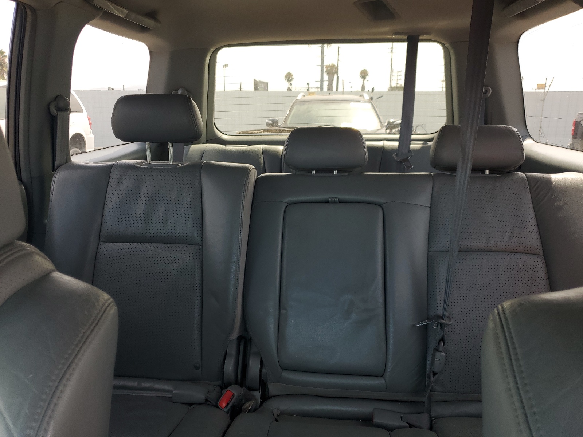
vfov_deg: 53.1
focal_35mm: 26
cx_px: 292
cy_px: 218
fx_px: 438
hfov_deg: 67.3
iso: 50
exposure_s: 1/238
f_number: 1.5
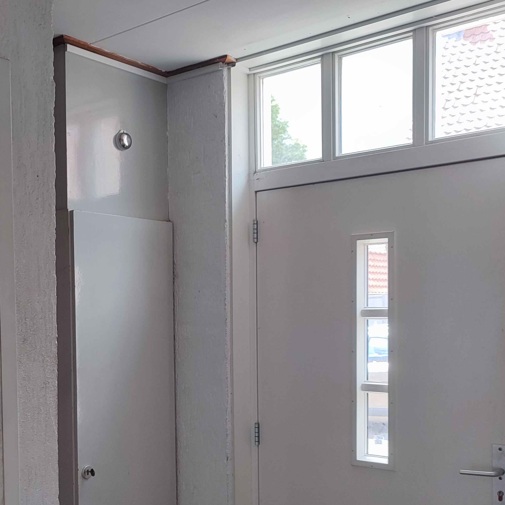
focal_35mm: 44
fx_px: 726
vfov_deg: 37.8
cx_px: 150
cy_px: 350
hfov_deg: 37.7
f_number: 1.9
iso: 64
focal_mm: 6.04
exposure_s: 1/50
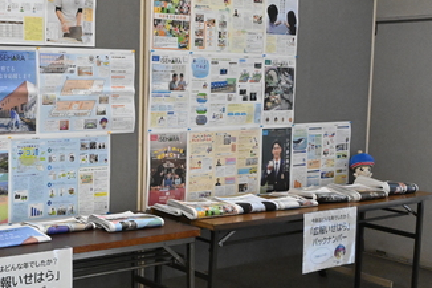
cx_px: 87
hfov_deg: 33.8
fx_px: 690
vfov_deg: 23.6
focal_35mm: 57
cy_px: 137
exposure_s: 1/500
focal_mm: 19.5
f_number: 6.3
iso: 7200
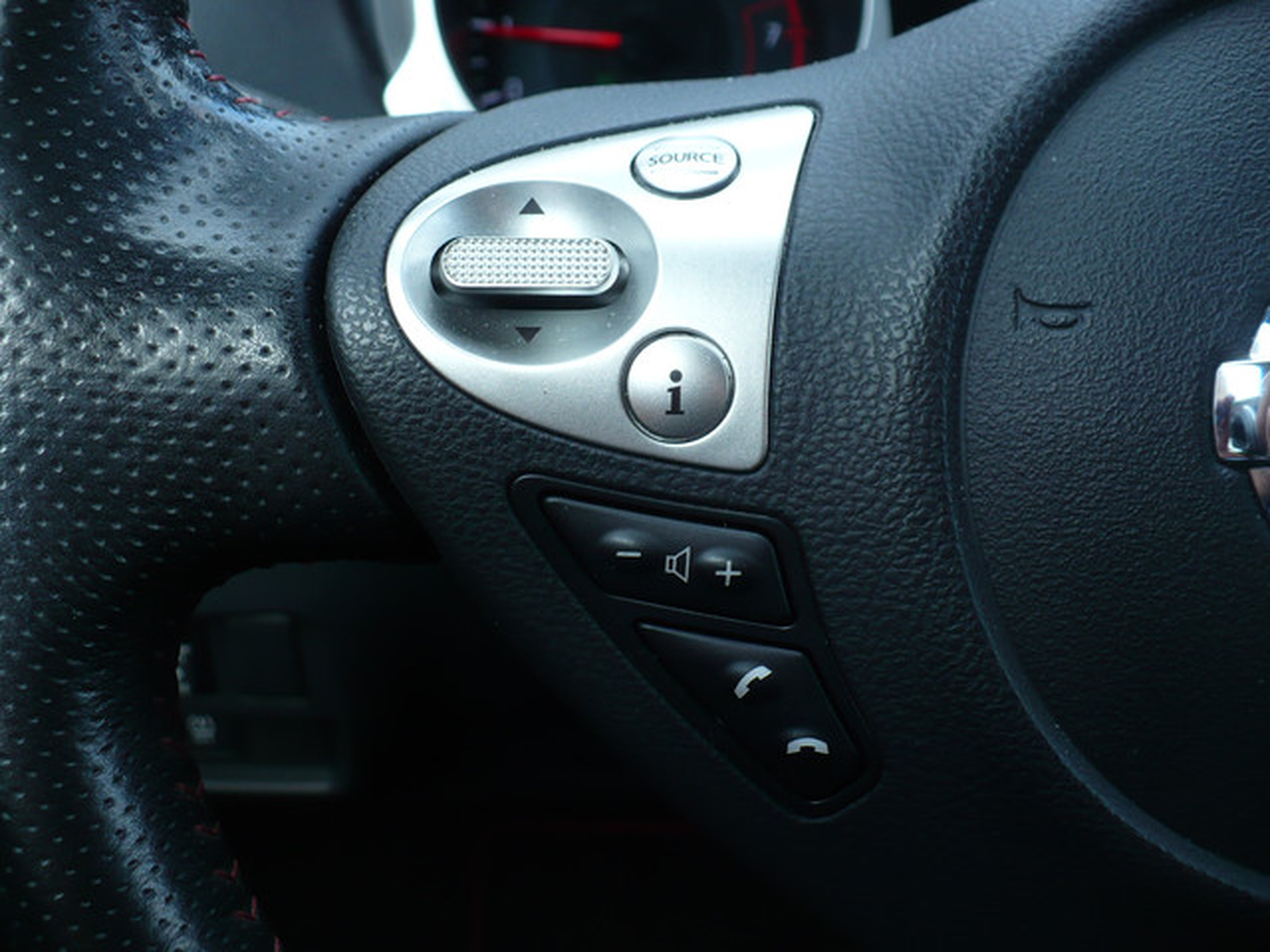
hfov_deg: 50.1
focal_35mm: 37
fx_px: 1357
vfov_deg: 38.7
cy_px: 476
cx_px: 635
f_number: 2.8
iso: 100
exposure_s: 1/80
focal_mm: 6.1
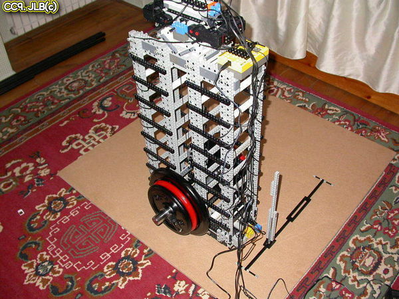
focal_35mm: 38
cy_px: 150
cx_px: 200
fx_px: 438
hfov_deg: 49.0
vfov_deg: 37.7
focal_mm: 7.85
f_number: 2.6
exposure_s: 1/60
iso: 100
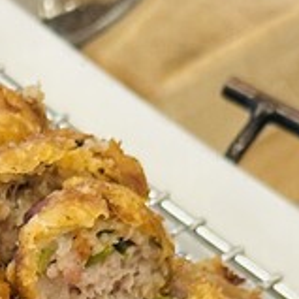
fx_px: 2218
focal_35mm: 227
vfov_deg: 7.5
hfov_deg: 7.5
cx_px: -209
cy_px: 552
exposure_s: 1/60
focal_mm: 6.86
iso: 250
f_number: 1.78
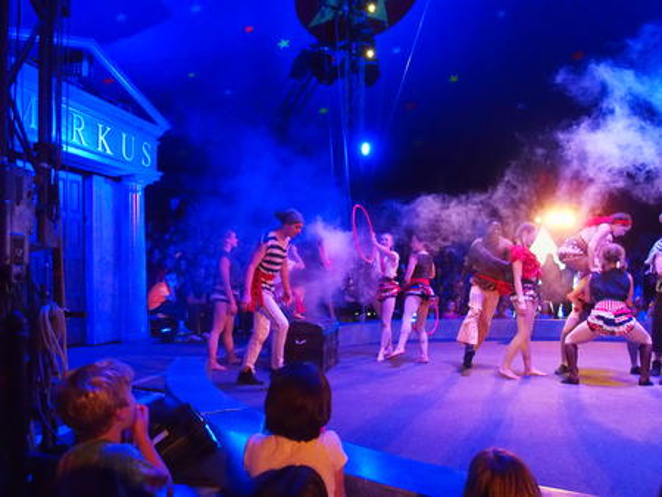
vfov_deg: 49.8
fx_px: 536
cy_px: 248
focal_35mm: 28
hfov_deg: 63.4
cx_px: 331
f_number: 2.8
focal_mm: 6
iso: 1600
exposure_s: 1/125
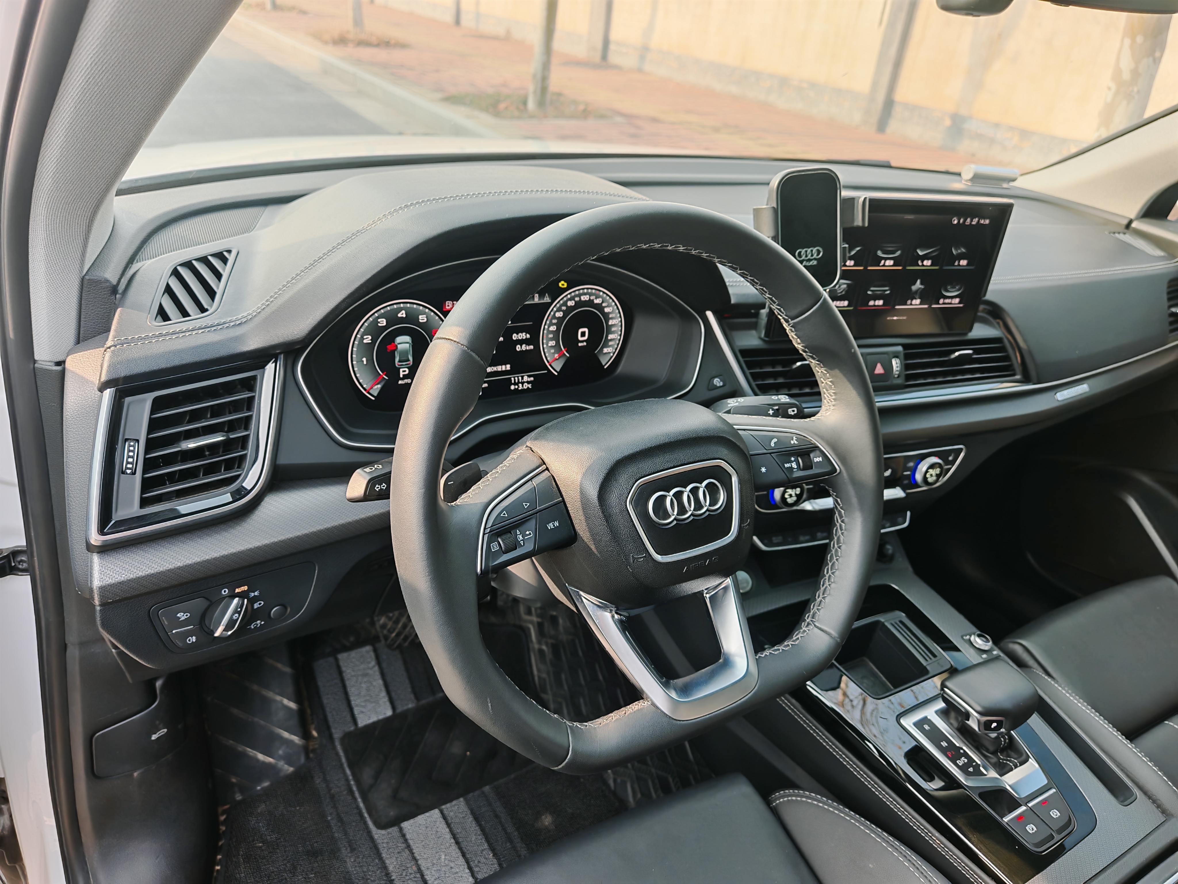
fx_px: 817
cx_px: 589
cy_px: 442
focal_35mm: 24
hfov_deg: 71.6
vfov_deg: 56.8
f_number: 1.9
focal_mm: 6.67
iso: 50
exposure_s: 1/460
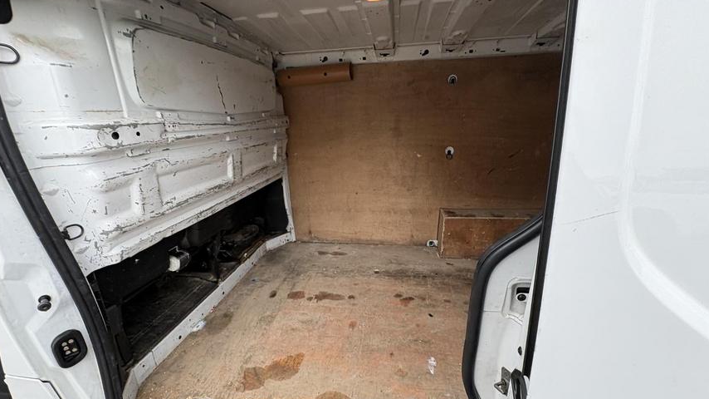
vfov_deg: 66.9
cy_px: 219
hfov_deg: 99.4
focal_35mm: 16
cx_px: 352
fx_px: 301
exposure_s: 1/99
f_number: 2.2
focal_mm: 2.22
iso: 125
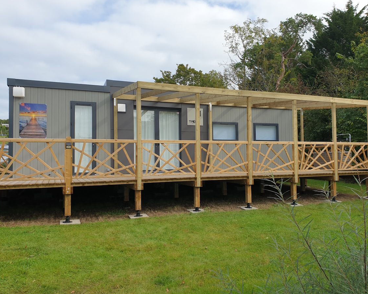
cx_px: 180
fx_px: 305
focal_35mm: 28
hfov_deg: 62.2
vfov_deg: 51.5
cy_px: 148
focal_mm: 4.3
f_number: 2.4
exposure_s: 1/1157
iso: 50
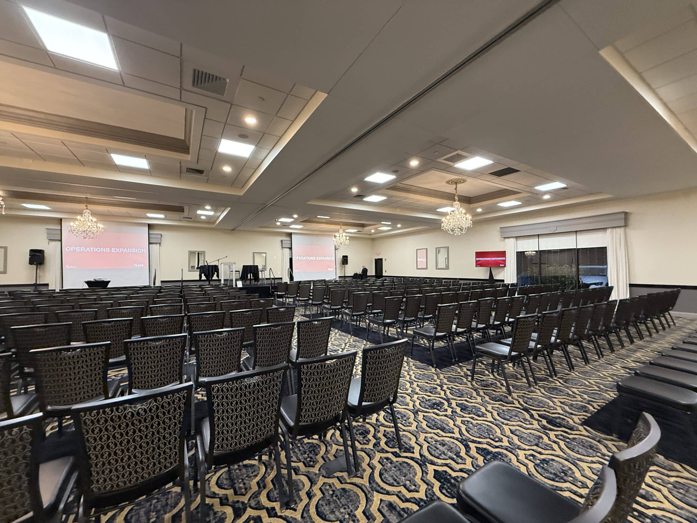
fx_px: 282
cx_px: 348
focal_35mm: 14
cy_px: 262
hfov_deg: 102.1
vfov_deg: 85.7
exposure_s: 1/120
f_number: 2.2
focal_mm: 2.22
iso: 500
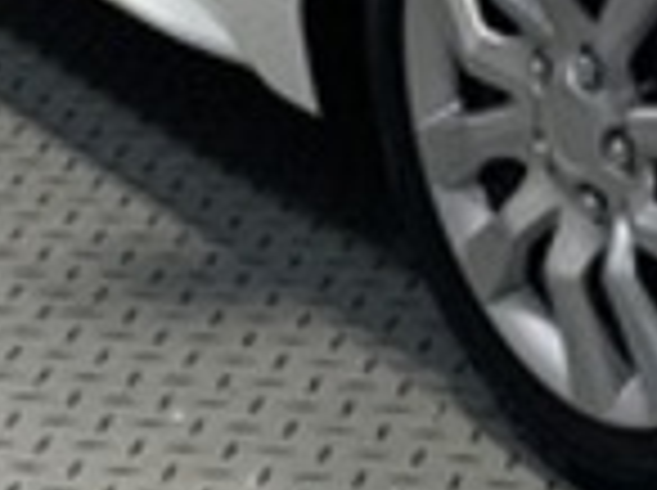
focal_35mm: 191
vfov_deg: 7.6
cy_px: -274
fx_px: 3619
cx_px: 972
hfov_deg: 10.1
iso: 40
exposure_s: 1/120
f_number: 1.8
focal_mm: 3
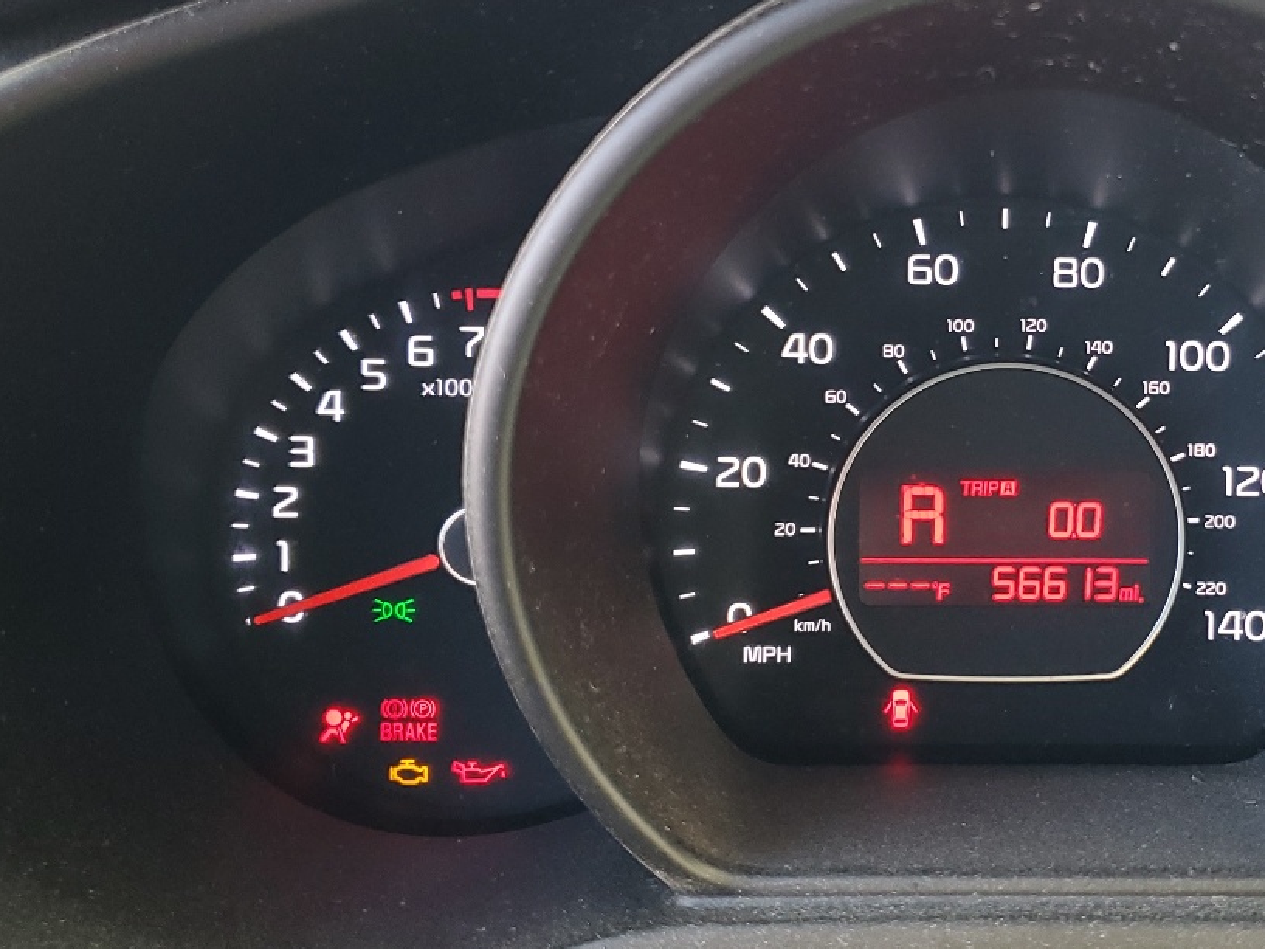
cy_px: 409
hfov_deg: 36.4
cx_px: 986
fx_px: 1864
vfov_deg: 28.5
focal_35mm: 51
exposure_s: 1/60.2
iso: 81
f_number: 1.5
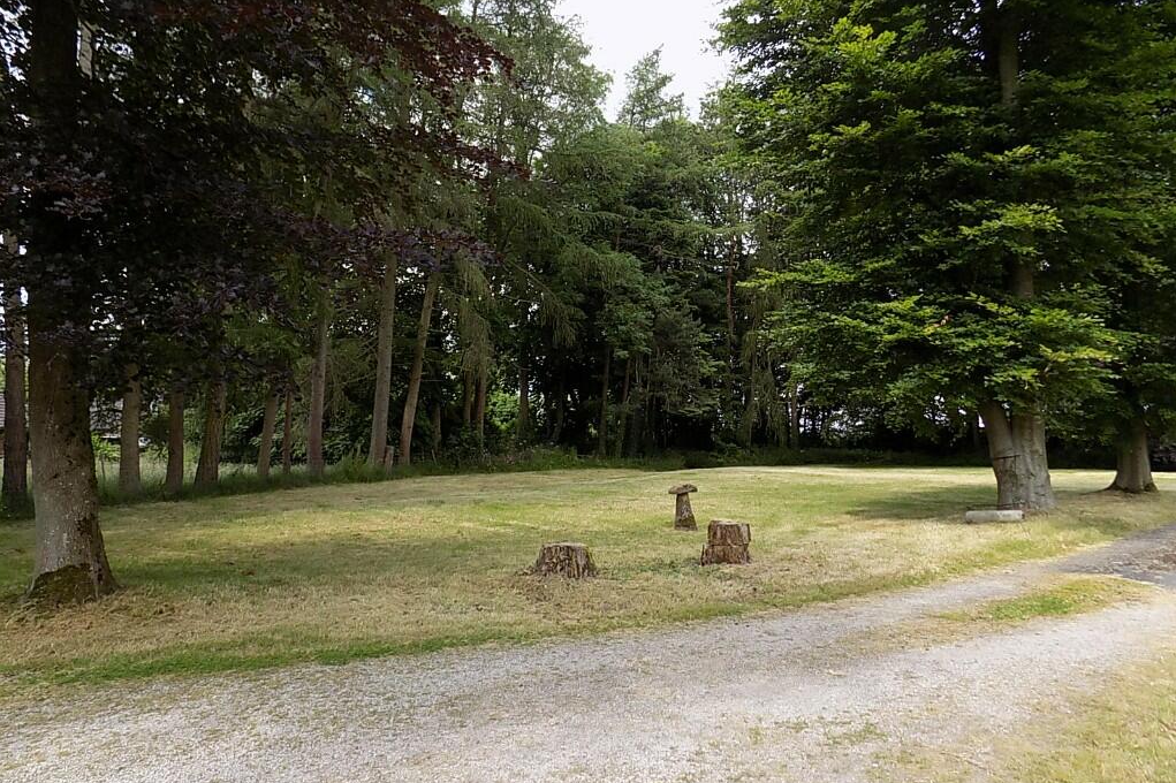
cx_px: 589
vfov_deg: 53.1
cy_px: 364
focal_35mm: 24
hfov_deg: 73.8
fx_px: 784
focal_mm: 4
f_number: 3.1
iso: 80
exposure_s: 1/250
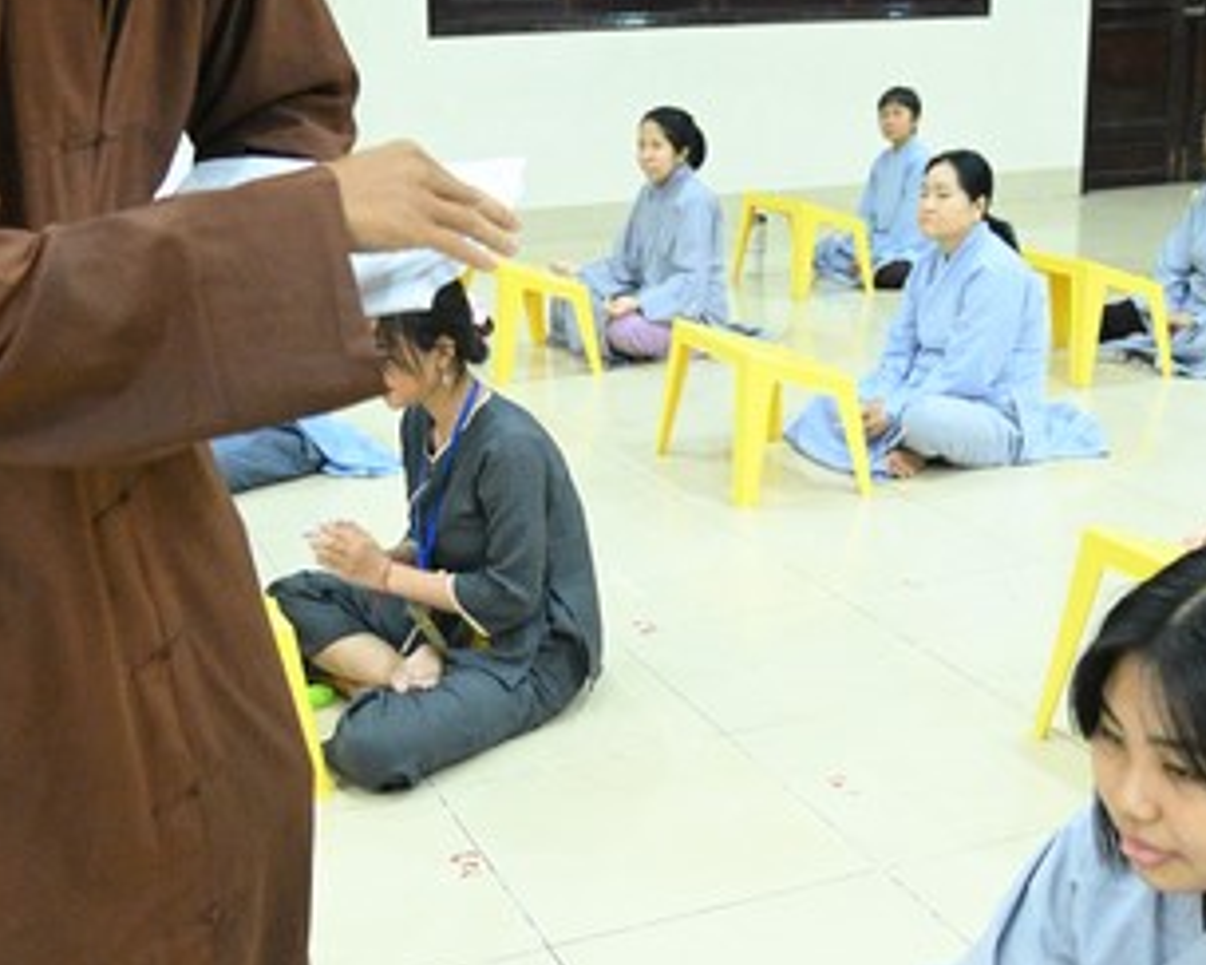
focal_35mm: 48
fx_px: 1713
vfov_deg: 31.4
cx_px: 561
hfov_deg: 38.8
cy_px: 494
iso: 16000
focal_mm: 24
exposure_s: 1/200
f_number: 4
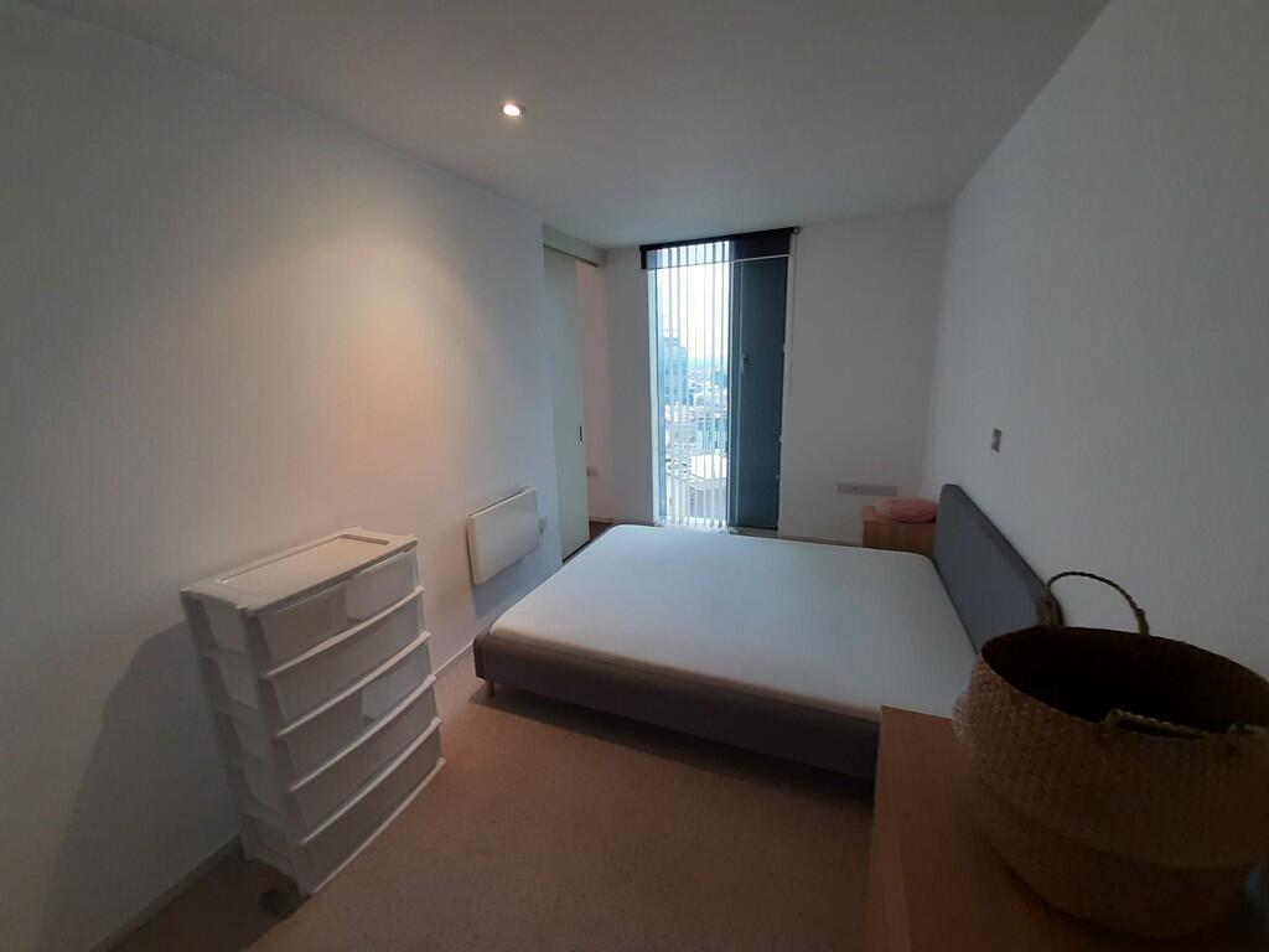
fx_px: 477
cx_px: 634
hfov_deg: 106.2
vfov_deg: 89.9
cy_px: 476
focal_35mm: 13
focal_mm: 1.42
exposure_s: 1/50
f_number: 2.2
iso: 160
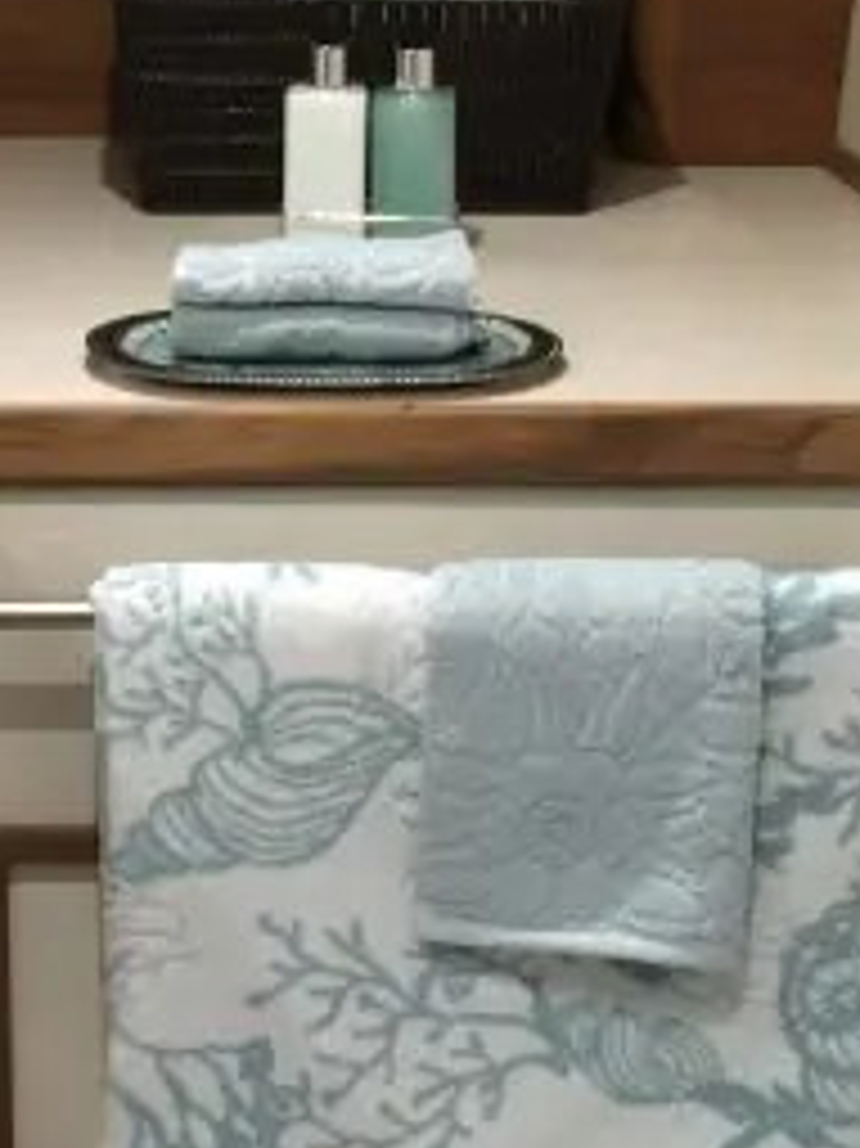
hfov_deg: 16.1
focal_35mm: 91
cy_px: 113
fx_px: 3017
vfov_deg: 21.1
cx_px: 185
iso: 64
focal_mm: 4.15
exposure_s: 1/4
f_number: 2.2
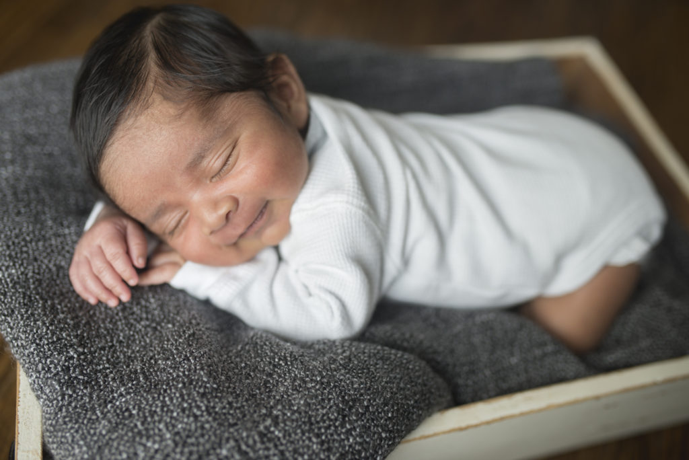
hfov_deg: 54.4
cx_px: 344
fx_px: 670
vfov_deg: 37.9
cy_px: 230
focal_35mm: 35
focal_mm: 35
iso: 320
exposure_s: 1/200
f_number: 2.2
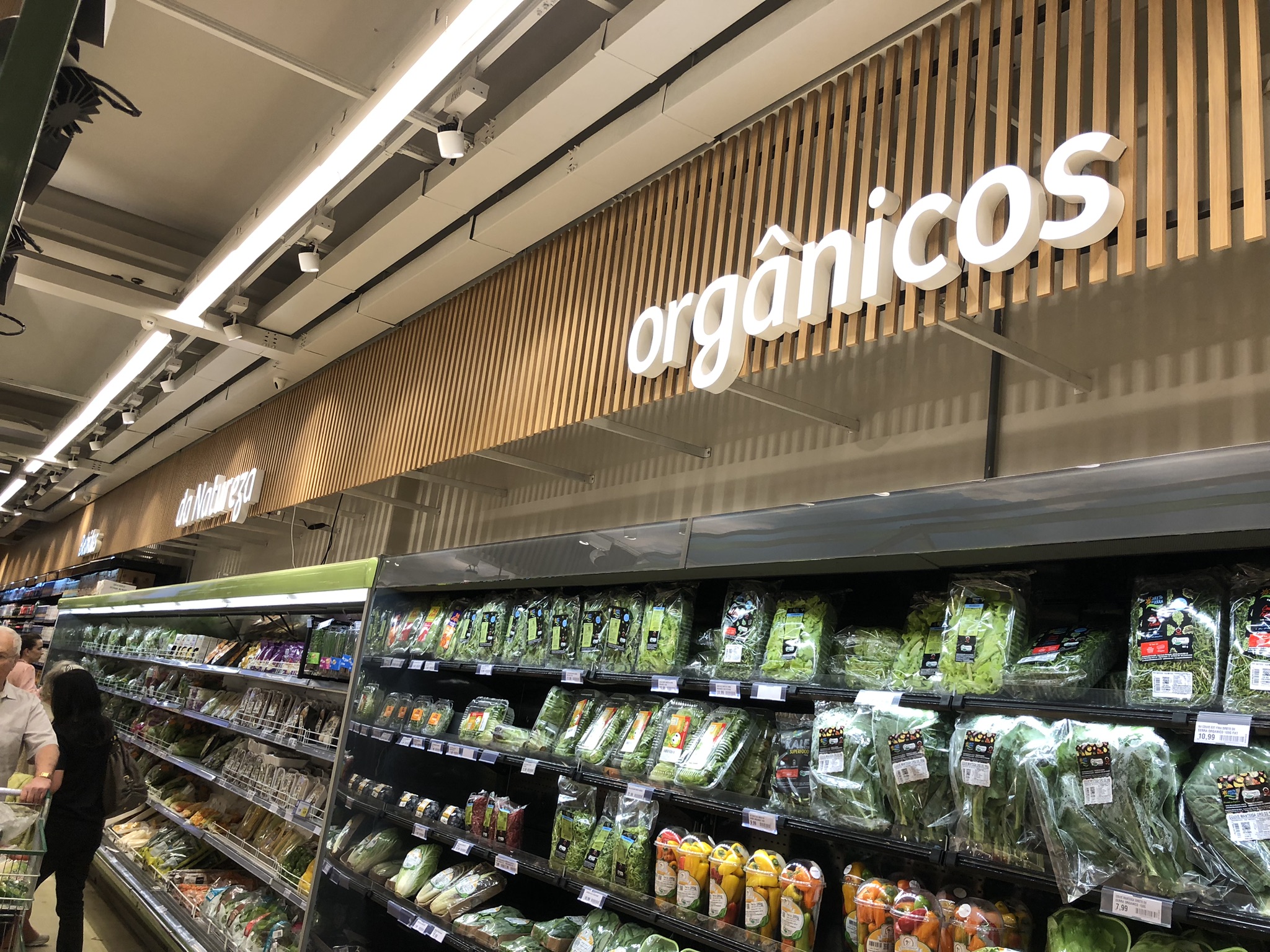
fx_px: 1027
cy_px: 476
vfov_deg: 49.7
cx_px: 635
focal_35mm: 28
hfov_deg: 63.4
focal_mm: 3.99
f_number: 1.8
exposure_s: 1/40
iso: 25
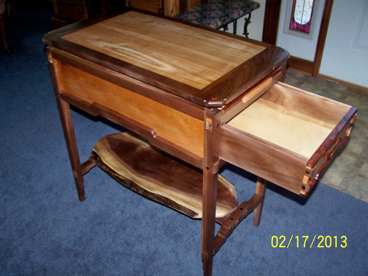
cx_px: 184
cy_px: 138
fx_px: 404
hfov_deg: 49.0
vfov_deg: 37.7
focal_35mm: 38
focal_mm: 6.3
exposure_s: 1/60
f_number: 2.8
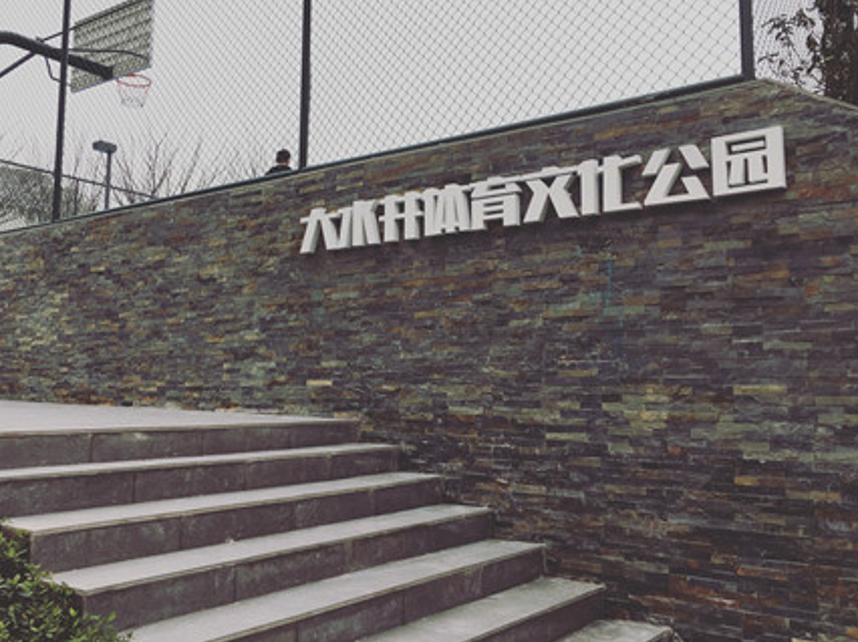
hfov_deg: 53.8
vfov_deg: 41.7
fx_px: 842
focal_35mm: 34
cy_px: 296
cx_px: 375
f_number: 2.2
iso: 25
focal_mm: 4.15
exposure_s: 1/149
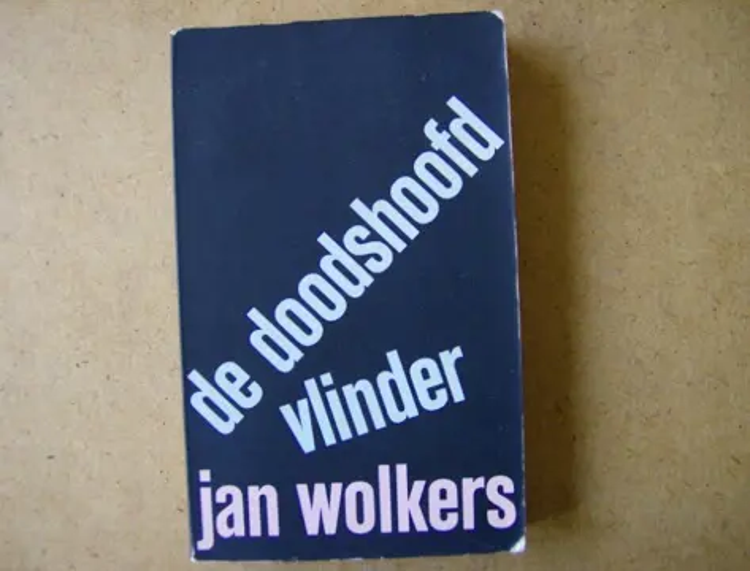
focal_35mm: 36
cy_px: 286
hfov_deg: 51.1
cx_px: 375
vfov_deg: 40.0
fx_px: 784
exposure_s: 1/64
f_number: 2.8
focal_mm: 6
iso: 197
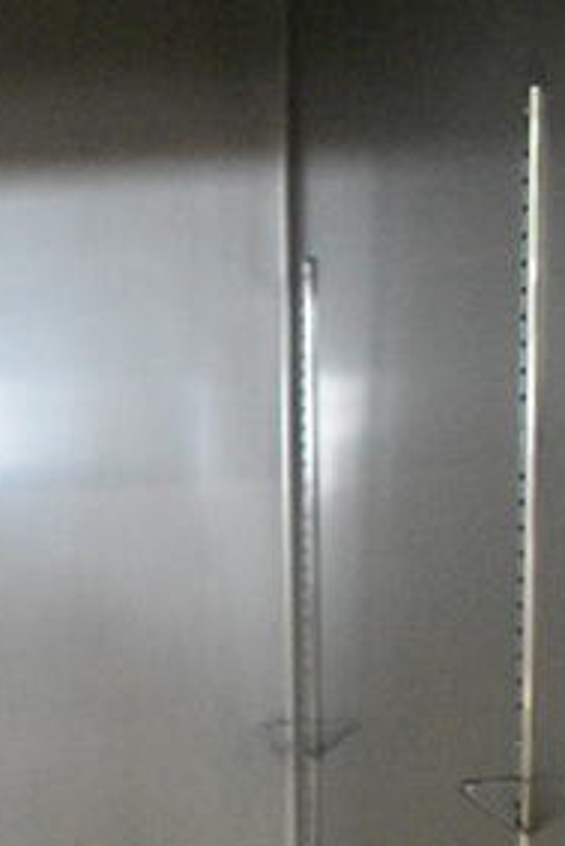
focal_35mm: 87
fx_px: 2045
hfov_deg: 15.0
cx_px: -161
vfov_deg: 21.2
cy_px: 1102
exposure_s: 1/160
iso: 6400
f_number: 6.3
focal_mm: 18
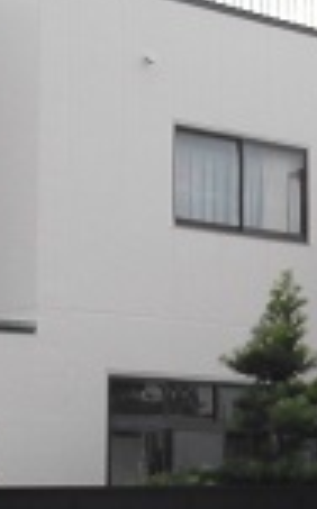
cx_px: 418
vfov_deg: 19.1
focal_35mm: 109
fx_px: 1511
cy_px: 285
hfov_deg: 11.6
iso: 125
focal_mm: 5.47
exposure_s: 1/125
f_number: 9.37
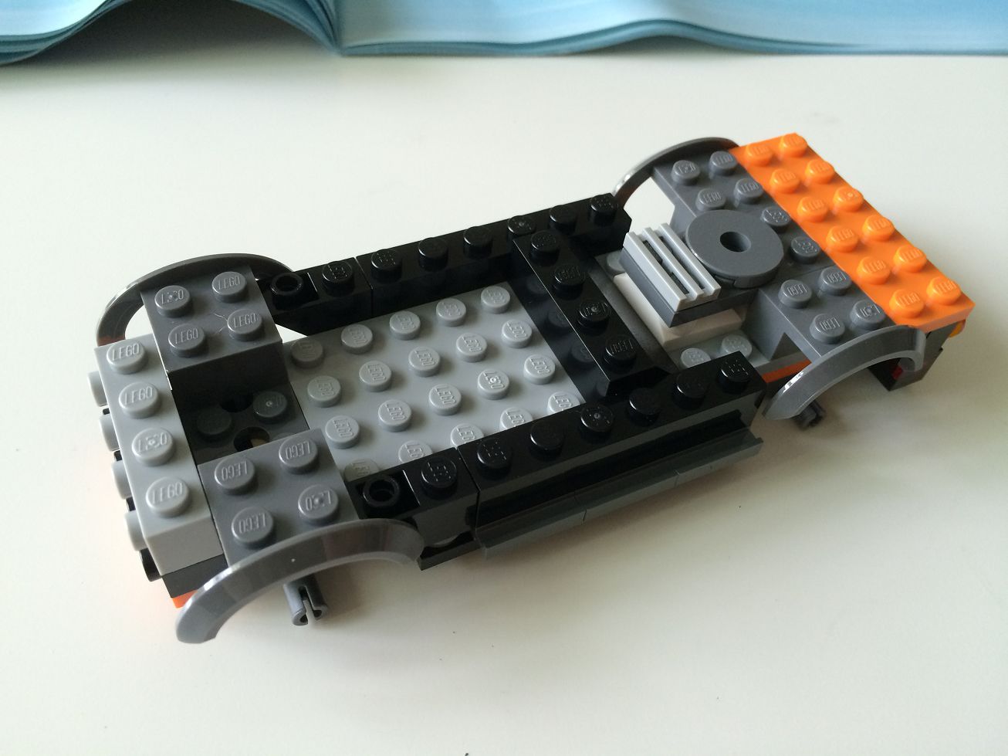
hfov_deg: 61.7
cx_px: 504
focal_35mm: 29
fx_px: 844
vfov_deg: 48.2
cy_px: 378
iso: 100
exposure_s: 1/30
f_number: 2.2
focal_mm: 4.15
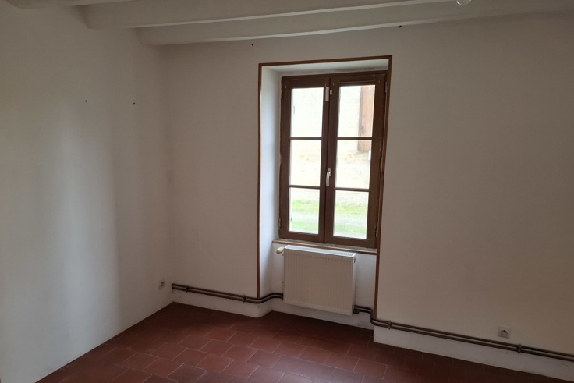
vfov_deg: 49.5
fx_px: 415
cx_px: 271
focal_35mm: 26
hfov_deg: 69.3
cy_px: 206
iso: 200
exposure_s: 1/120
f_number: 1.8
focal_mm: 5.54
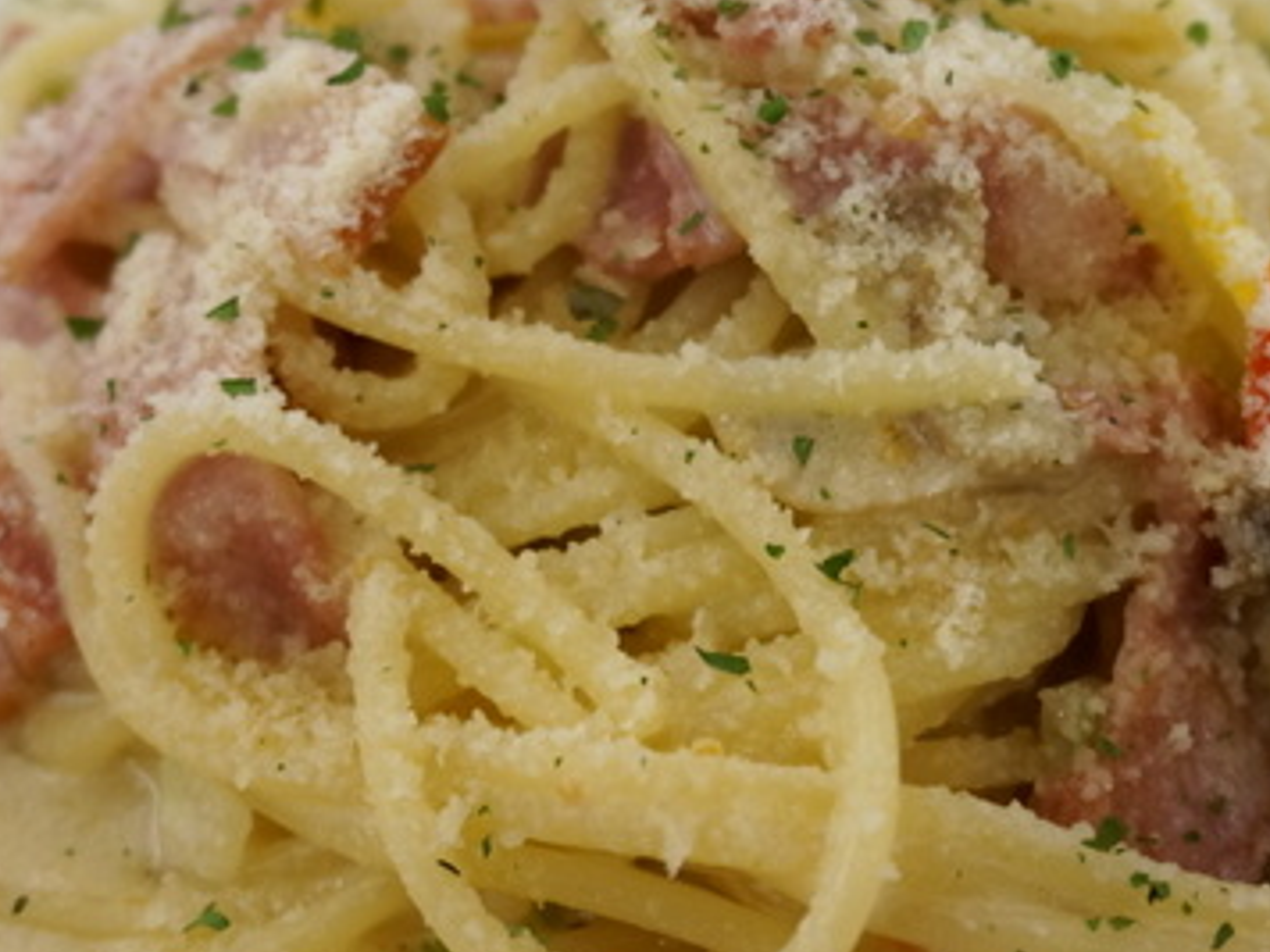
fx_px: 2563
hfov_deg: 27.8
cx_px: 778
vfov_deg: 21.0
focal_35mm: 70
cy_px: 308
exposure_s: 1/60
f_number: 4.5
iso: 800
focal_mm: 27
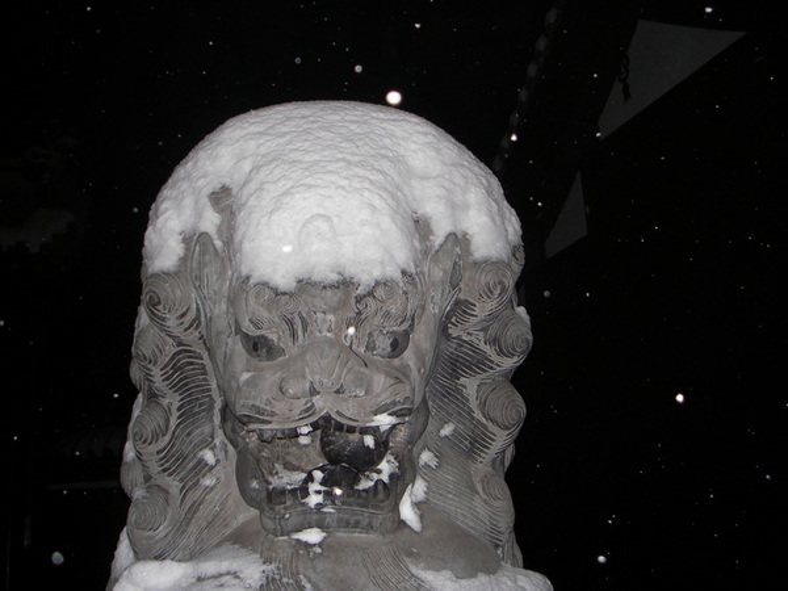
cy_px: 296
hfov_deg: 49.0
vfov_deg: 37.7
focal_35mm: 38
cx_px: 394
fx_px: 865
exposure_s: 1/30
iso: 100
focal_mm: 6.3
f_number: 3.3
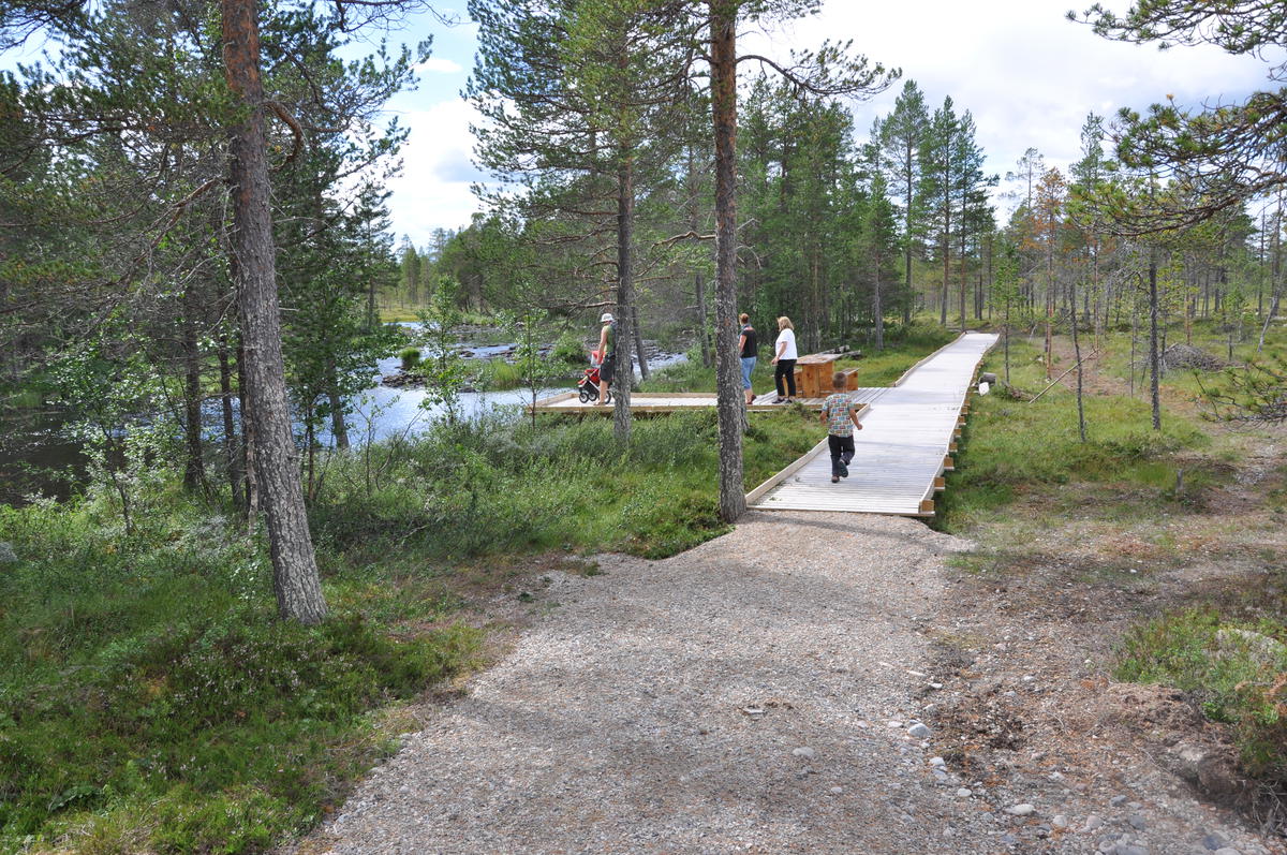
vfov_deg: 47.8
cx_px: 644
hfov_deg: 67.4
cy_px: 428
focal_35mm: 27
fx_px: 964
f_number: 8
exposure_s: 1/250
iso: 200
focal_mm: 18
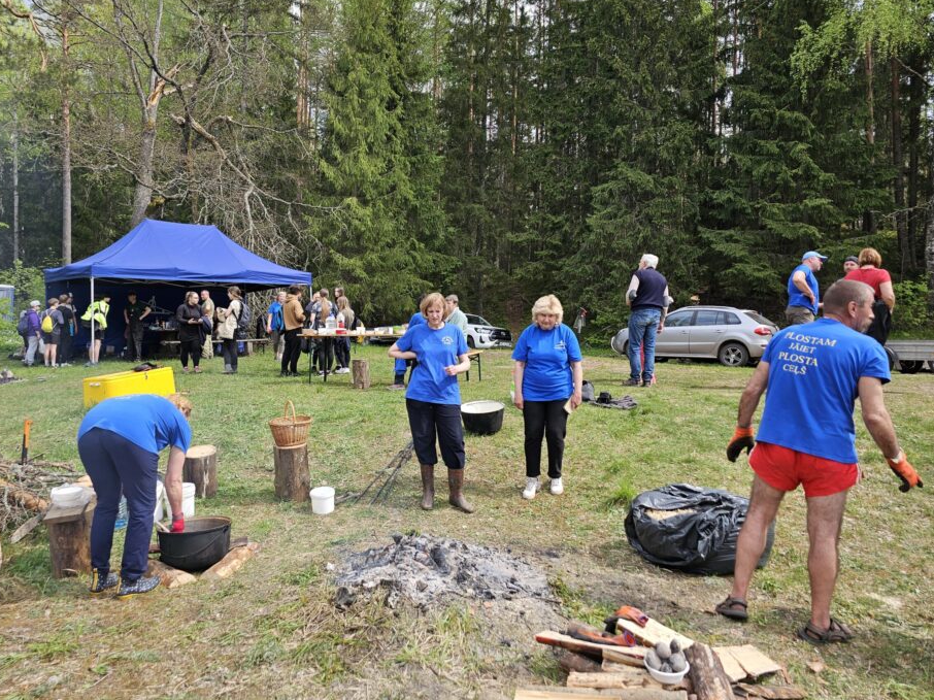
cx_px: 412
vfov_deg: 53.0
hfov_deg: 67.1
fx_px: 701
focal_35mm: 26
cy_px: 355
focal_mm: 6.3
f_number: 1.7
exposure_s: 1/249
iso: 10
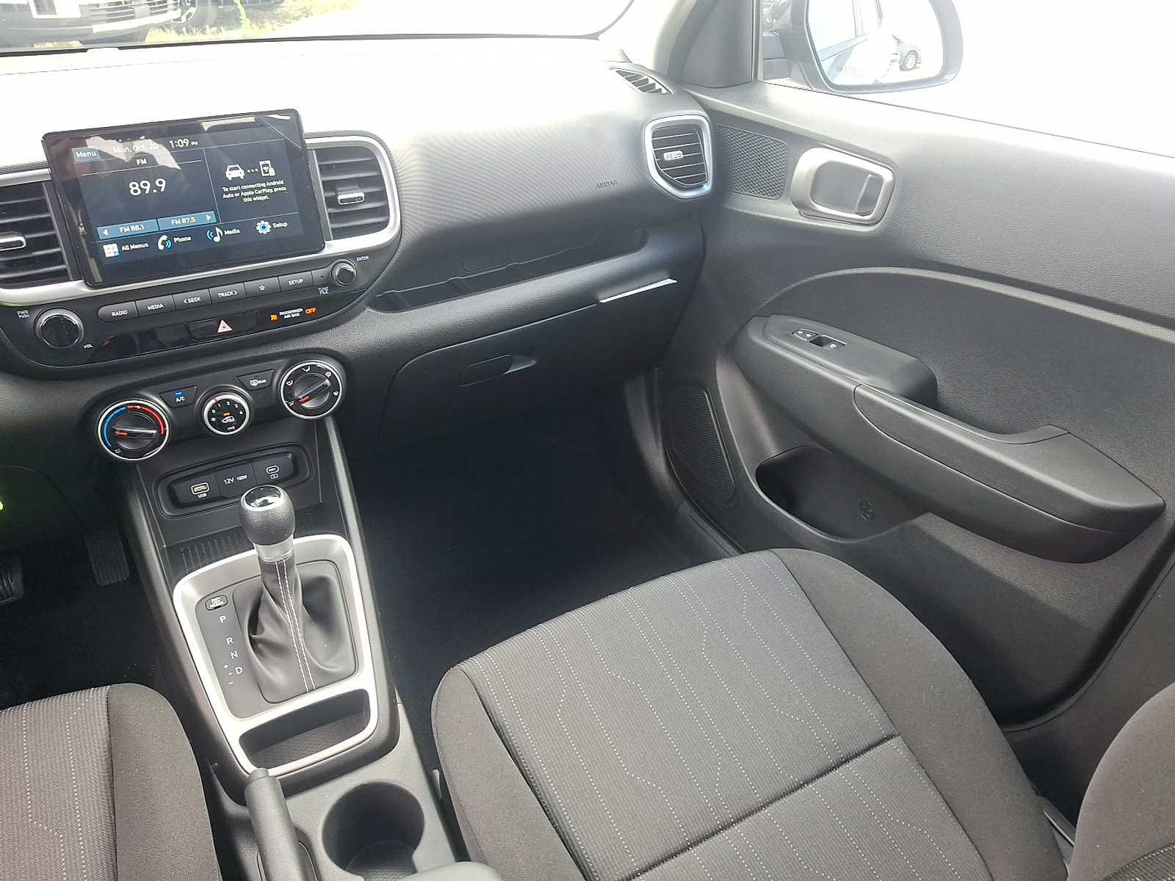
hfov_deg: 69.4
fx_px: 849
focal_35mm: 25
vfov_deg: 54.9
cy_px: 440
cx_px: 588
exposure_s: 1/30
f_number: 1.8
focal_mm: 4.69
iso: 27
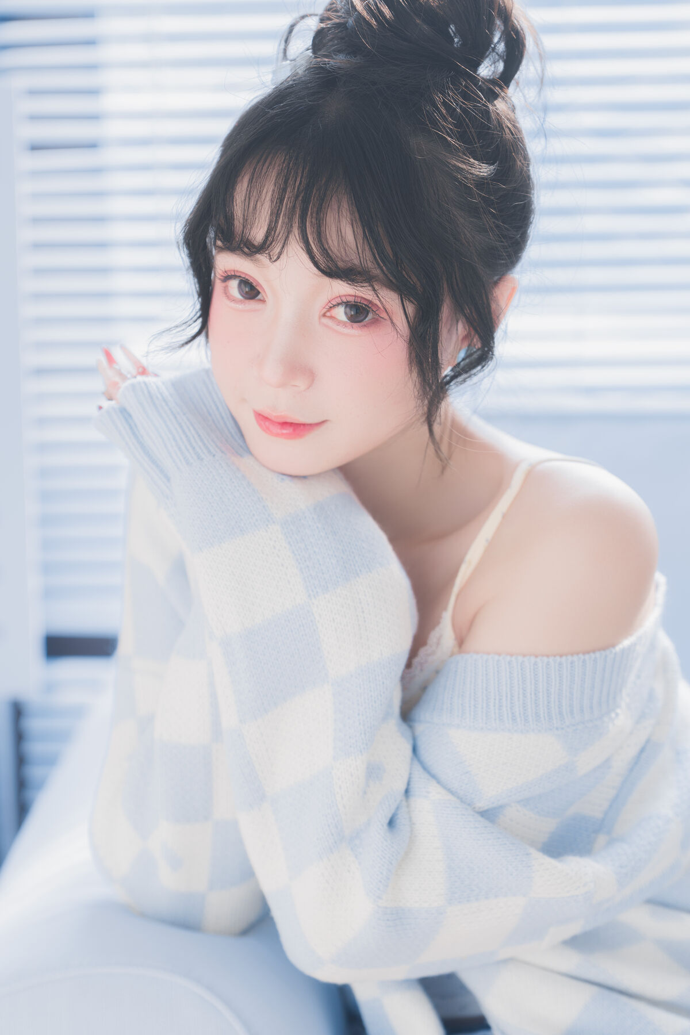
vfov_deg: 19.5
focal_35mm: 105
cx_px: 345
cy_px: 518
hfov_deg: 13.0
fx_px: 3019
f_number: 2
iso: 100
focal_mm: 70
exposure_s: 1/125
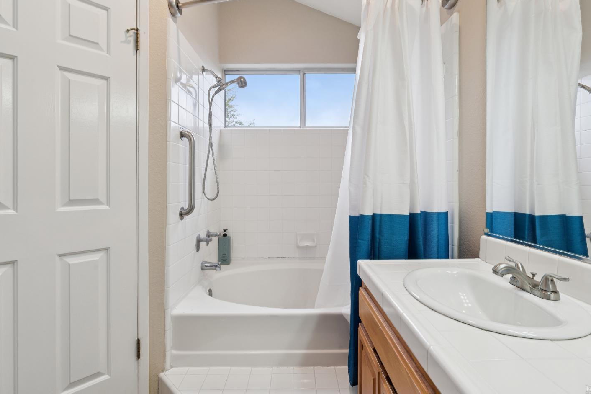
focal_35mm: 17
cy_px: 194
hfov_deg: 93.2
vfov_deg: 70.4
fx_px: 279
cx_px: 306
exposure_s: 1/13
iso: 320
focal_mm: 16
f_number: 11
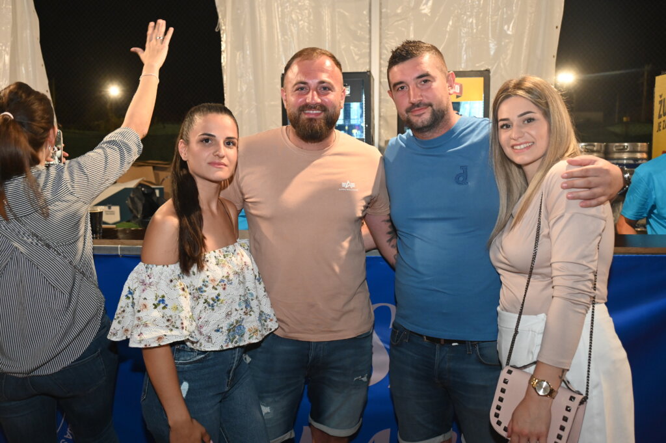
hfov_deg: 55.8
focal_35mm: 34
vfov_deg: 38.8
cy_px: 222
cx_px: 333
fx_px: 628
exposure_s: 1/60
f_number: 4.8
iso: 3600
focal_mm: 34
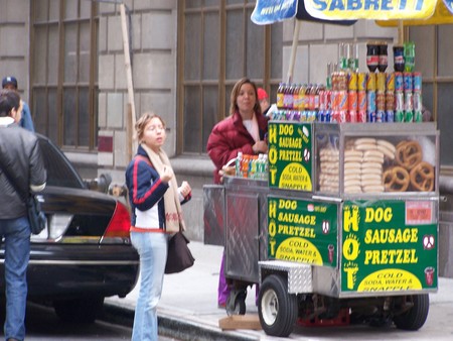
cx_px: 226
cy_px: 170
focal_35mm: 189
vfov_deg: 7.9
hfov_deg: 10.5
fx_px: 2475
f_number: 3.2
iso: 140
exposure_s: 1/60
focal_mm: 31.3
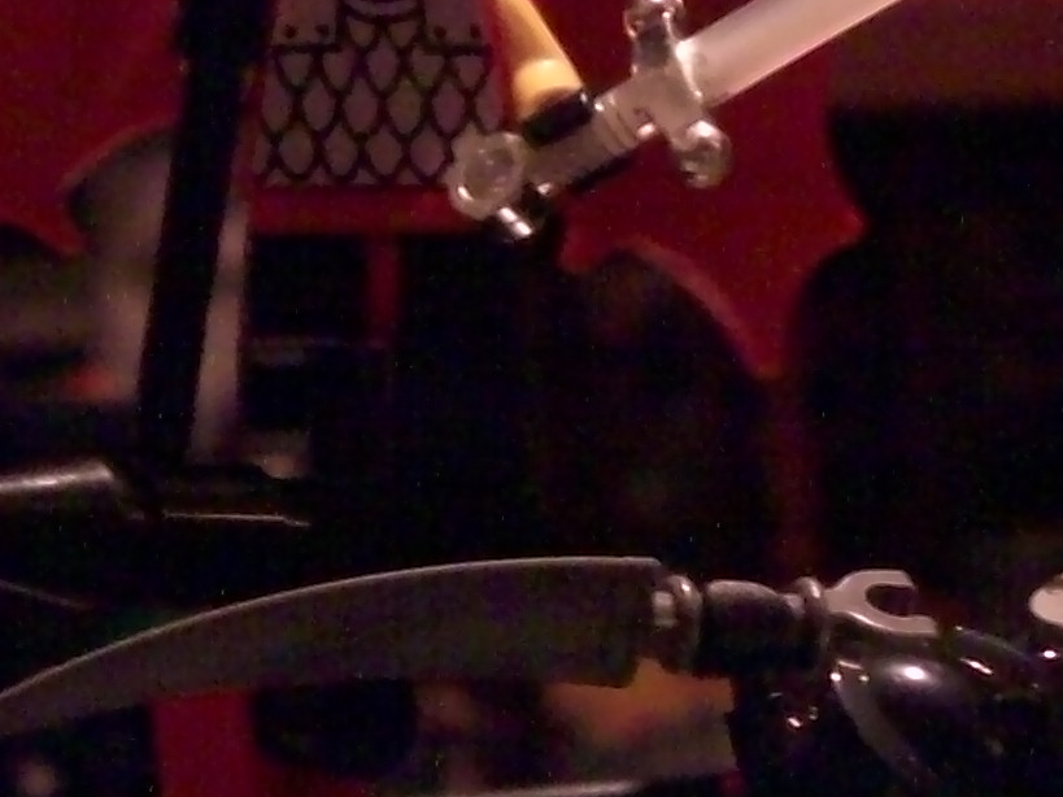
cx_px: 402
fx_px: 3470
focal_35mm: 113
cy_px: 371
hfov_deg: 17.4
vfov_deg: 13.1
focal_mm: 6
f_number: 2.7
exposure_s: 1/8
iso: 160
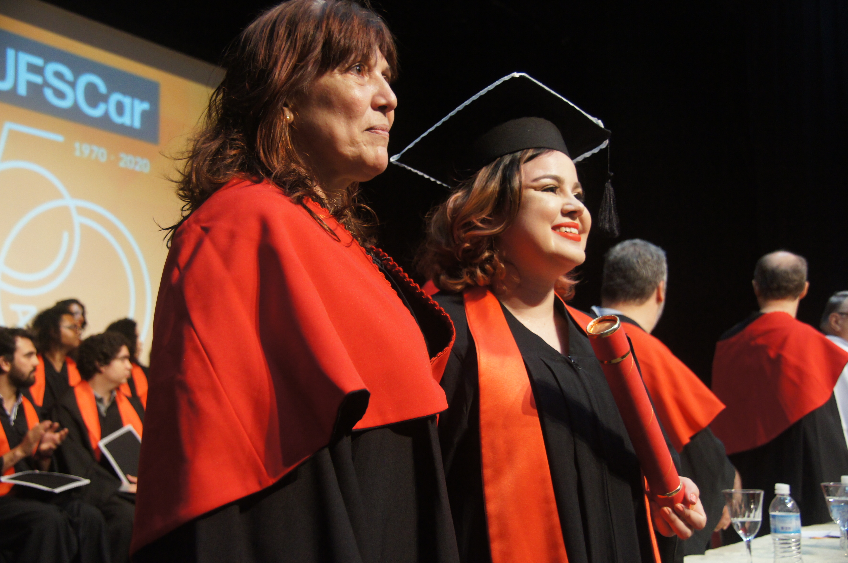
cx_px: 424
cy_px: 282
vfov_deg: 31.8
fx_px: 988
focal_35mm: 42
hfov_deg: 46.5
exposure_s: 1/40
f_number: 4
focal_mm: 28
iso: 1600
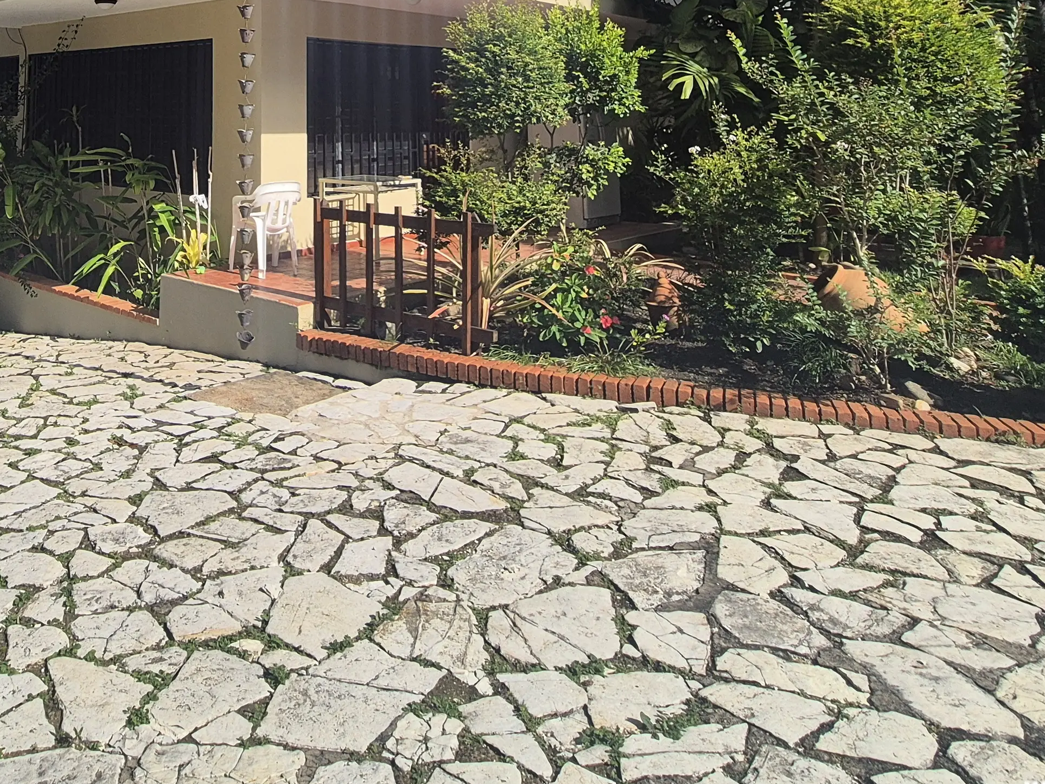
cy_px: 10
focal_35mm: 27
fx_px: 815
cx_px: 251
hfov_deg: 61.4
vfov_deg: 44.2
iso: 50
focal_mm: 2.2
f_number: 2.2
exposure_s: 1/2456
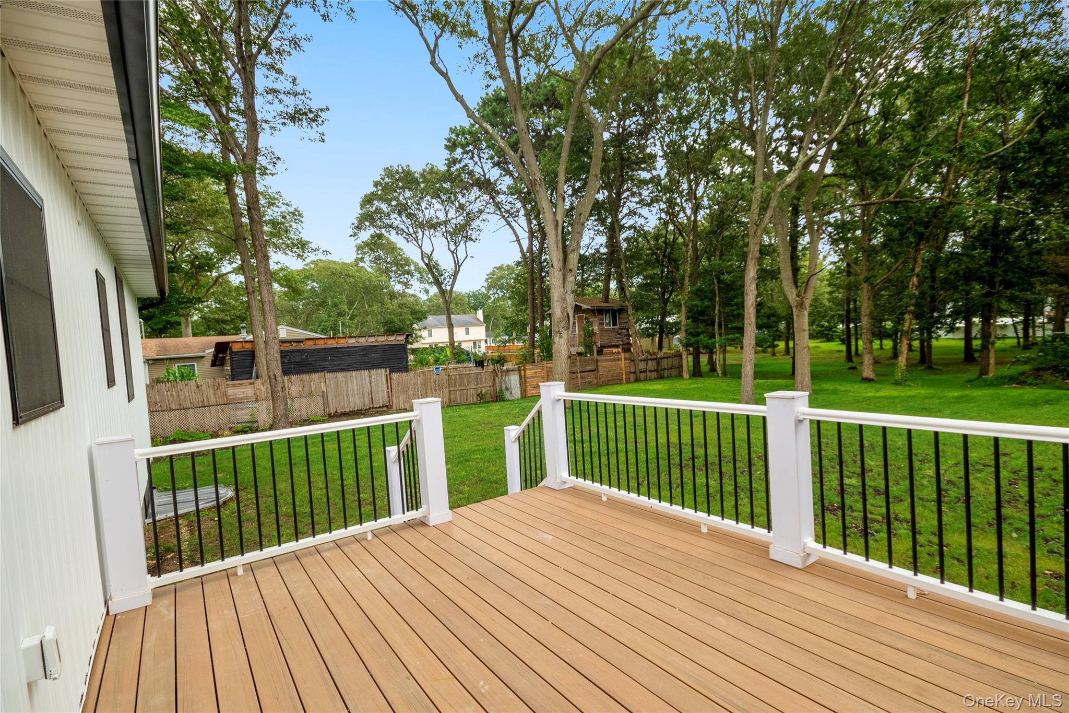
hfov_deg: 93.3
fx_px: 505
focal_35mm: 17
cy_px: 356
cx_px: 534
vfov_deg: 70.4
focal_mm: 11.5
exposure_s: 1/30
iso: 125
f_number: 9
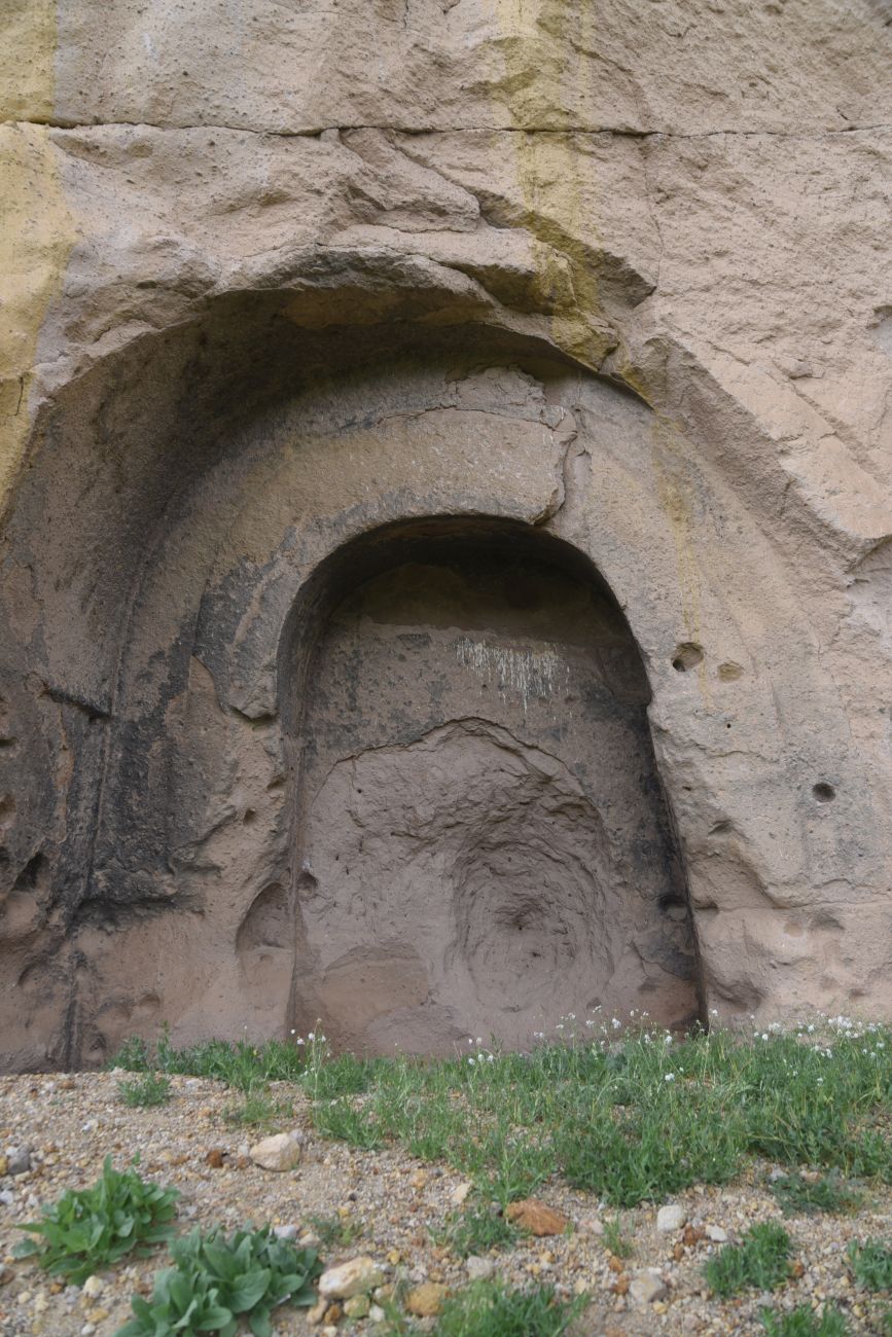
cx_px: 446
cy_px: 668
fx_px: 1189
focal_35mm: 32
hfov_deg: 41.1
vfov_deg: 58.7
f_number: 5.6
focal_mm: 32
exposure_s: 1/125
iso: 320
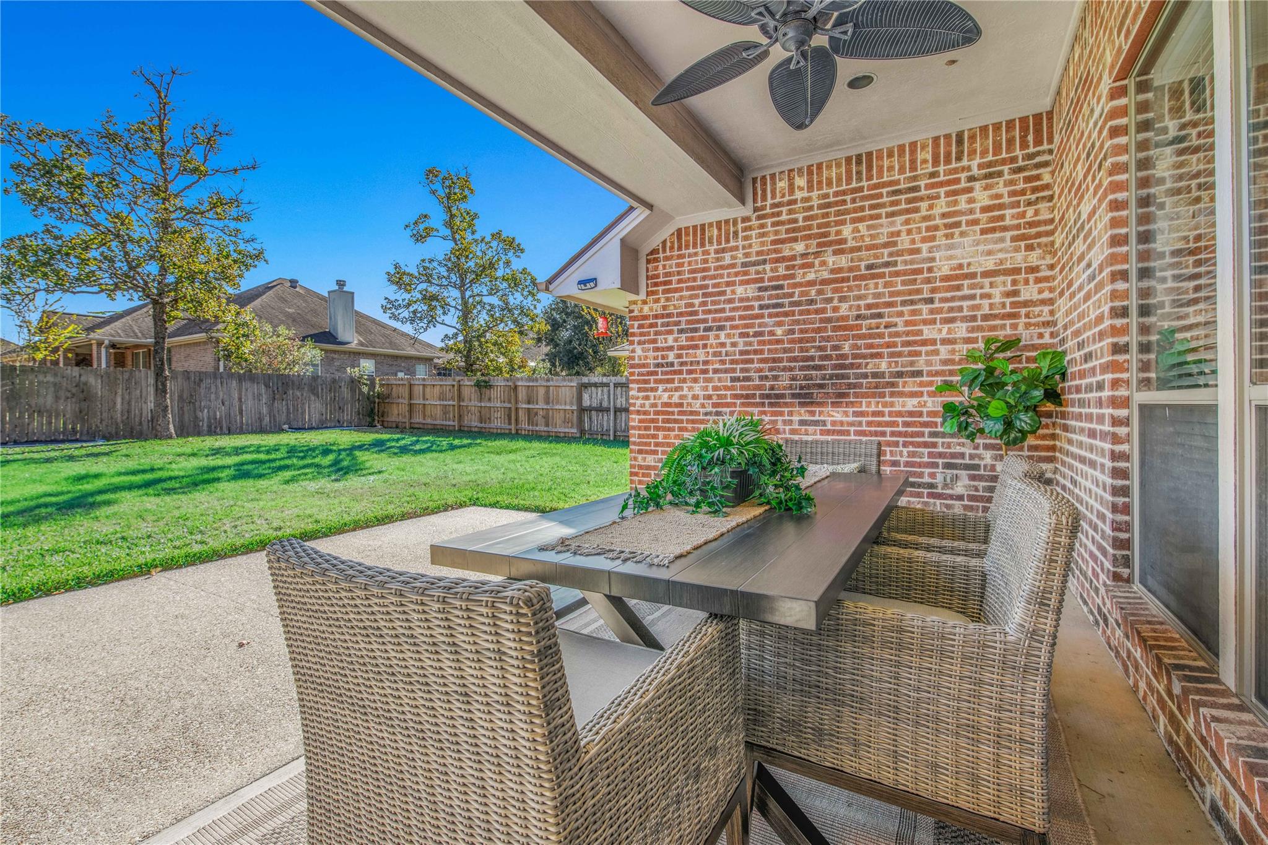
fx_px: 528
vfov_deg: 77.3
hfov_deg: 100.4
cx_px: 634
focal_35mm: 15
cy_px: 422
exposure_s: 1/20
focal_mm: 15
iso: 100
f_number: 7.1
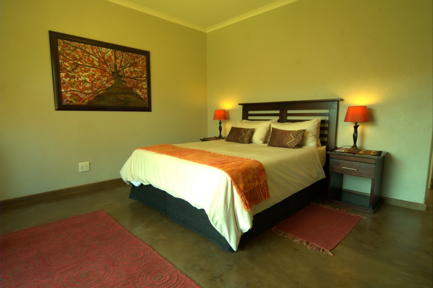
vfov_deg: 67.4
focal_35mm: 18
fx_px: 216
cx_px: 216
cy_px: 144
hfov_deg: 90.0
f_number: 8
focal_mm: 12
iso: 100
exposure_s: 1/6
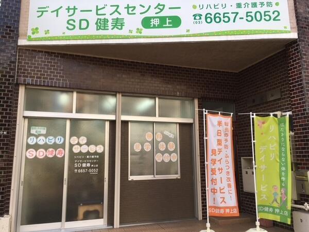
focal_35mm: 29
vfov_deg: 48.2
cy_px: 116
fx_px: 259
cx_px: 154
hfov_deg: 61.7
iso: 25
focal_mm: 4.15
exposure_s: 1/381
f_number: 2.2
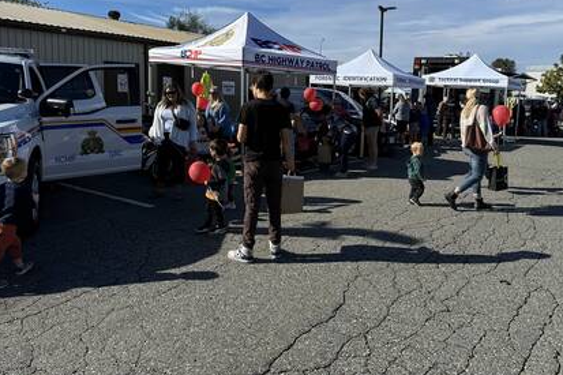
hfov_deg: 63.6
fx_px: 453
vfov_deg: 44.5
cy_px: 138
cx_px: 301
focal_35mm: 29
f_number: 1.78
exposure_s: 1/5348
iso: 80
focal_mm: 6.76
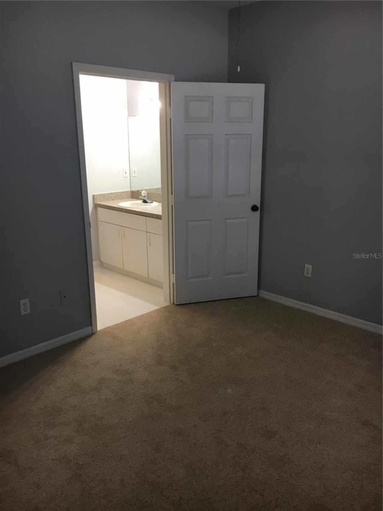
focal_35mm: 29
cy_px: 256
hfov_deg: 48.2
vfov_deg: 61.7
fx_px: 428
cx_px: 192
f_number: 2.2
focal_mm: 4.15
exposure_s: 1/30
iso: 50
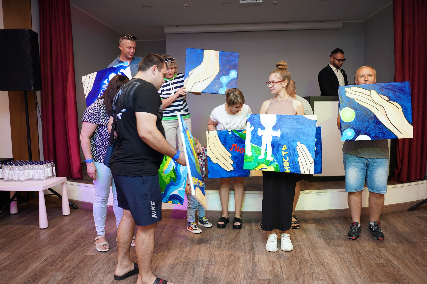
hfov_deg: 65.5
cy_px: 142
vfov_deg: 46.4
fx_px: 332
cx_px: 214
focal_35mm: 28
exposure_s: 1/60
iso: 500
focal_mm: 28
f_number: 2.8
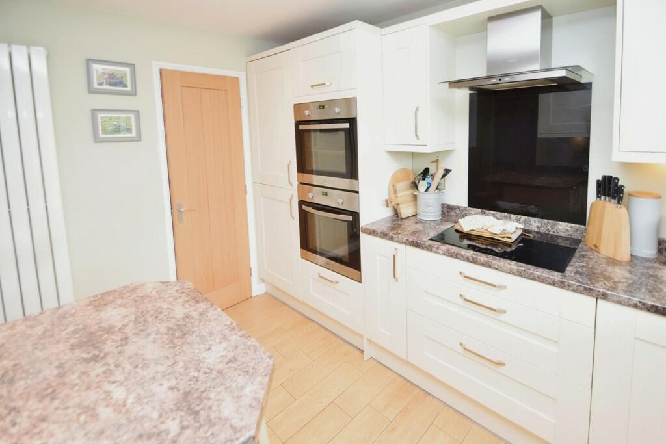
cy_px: 222
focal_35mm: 15
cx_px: 333
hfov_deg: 100.4
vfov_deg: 77.3
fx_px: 278
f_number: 4
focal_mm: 10
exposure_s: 1/60
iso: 800
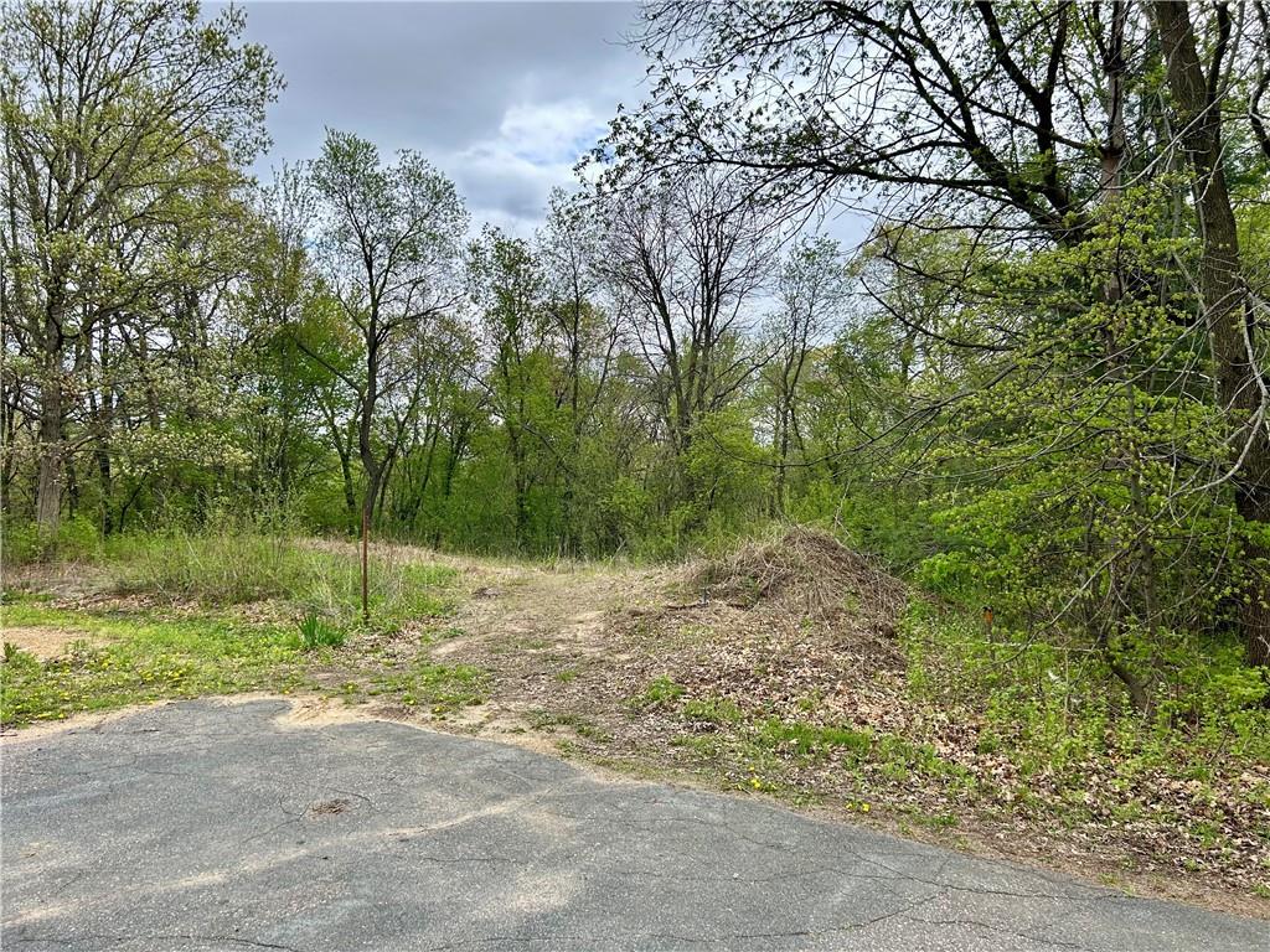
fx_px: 954
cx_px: 635
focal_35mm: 26
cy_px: 476
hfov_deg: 67.3
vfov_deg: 53.1
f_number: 1.5
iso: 50
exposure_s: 1/1511
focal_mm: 5.7
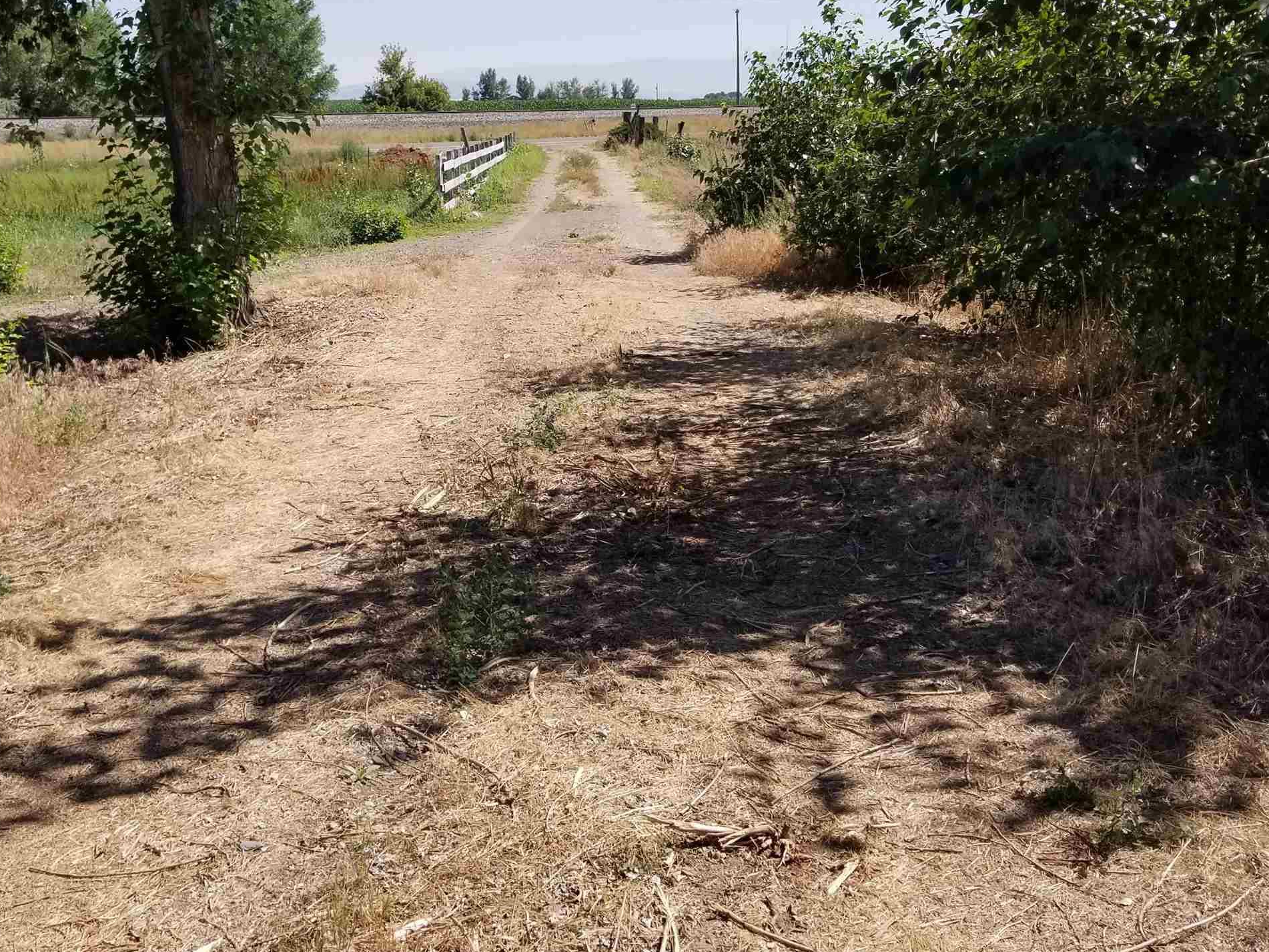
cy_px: 297
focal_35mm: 42
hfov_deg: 44.5
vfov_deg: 33.9
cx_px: 492
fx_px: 1539
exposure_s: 1/2304
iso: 50
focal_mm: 4.3
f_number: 1.7
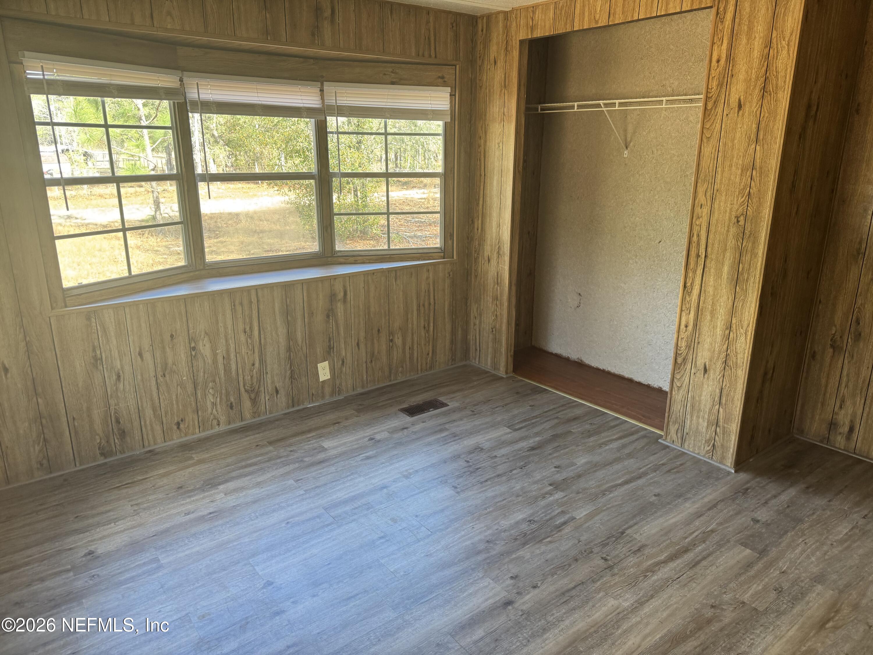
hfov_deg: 71.6
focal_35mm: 24
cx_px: 436
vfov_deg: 56.8
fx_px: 605
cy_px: 328
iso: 160
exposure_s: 1/121
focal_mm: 6.76
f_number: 1.78
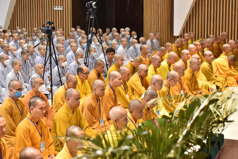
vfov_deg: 18.2
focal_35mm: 75
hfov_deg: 27.0
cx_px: 119
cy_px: 80
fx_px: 496
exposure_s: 1/125
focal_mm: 75
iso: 3200
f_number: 5.6
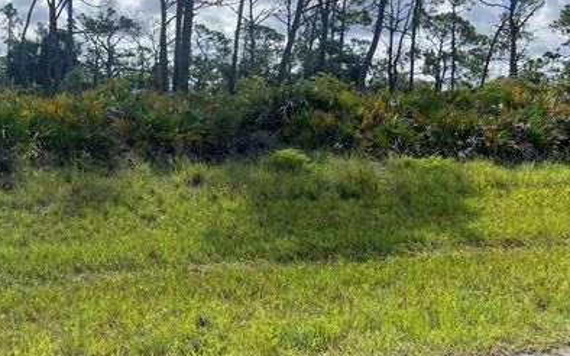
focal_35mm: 35
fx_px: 544
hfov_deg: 54.7
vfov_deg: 35.9
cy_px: 118
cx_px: 214
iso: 50
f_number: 1.5
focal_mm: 5.7
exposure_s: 1/4444
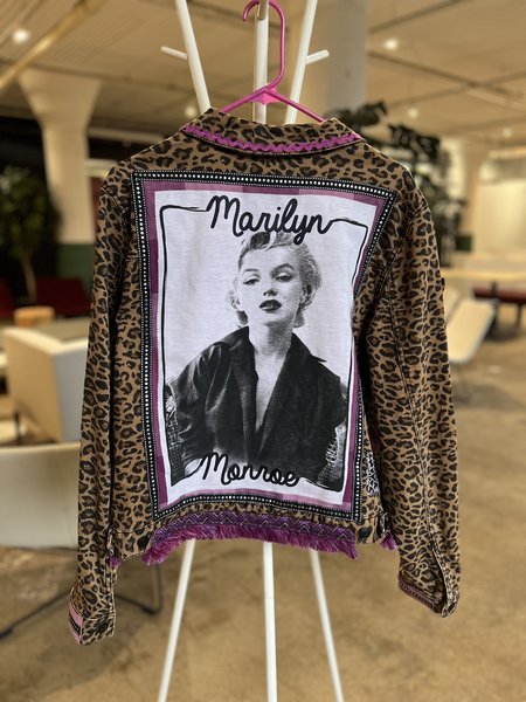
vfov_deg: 67.3
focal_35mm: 26
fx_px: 527
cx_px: 263
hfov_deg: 53.1
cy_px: 351
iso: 160
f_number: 1.5
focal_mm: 5.7
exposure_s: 1/60
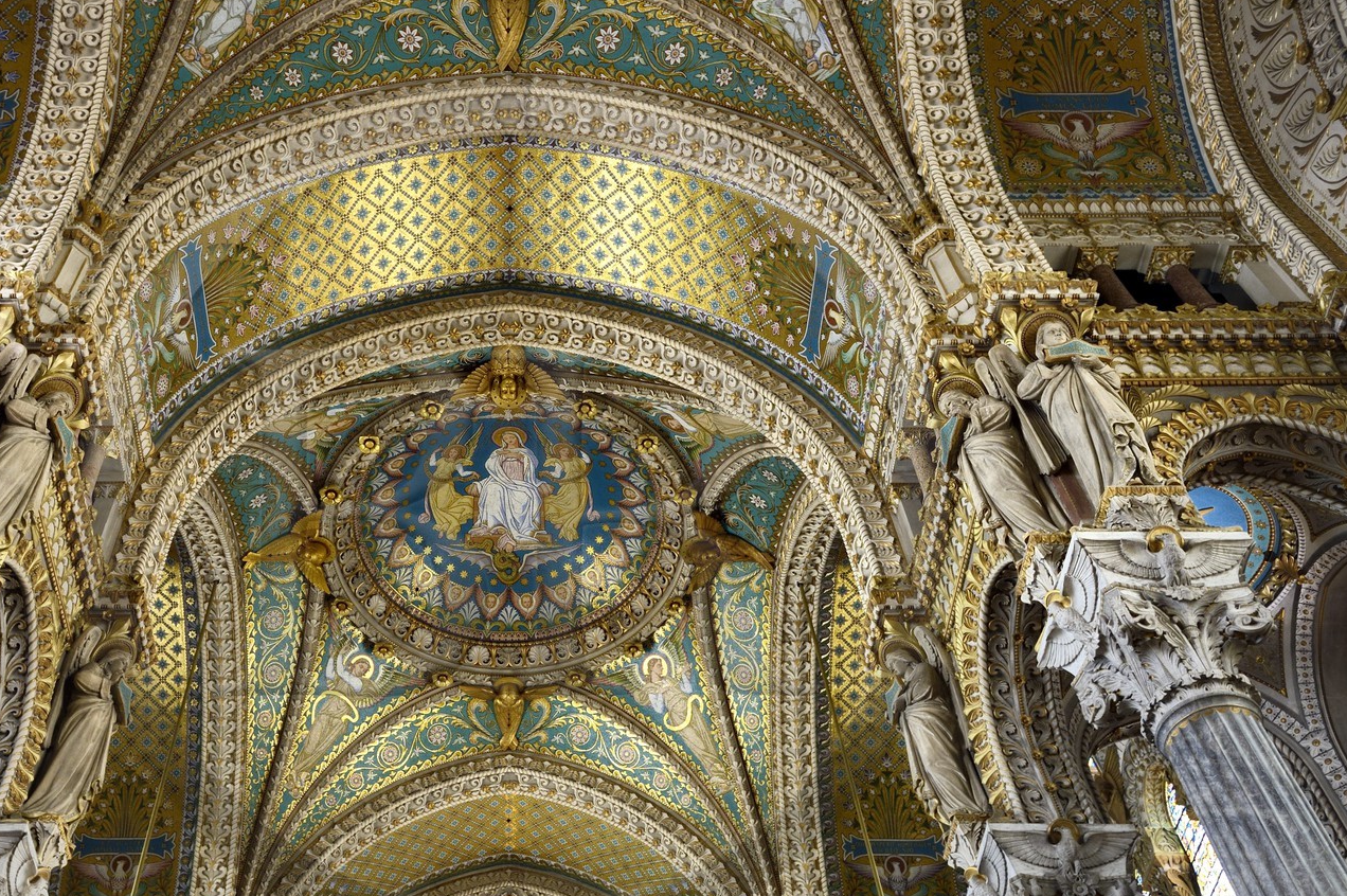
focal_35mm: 39
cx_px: 510
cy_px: 523
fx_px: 1458
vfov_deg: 34.1
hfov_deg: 49.1
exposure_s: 1/15
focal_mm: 31
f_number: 4
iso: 800
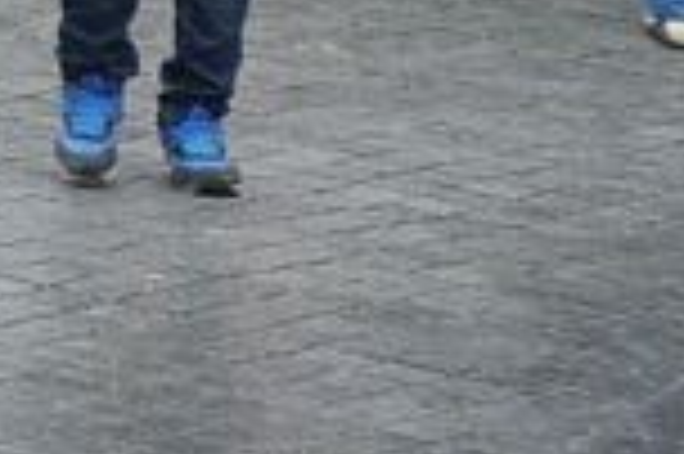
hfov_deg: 5.0
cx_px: -1026
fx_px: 7649
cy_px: -775
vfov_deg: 3.3
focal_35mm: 403
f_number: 7.1
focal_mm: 48
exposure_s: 1/200
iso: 800
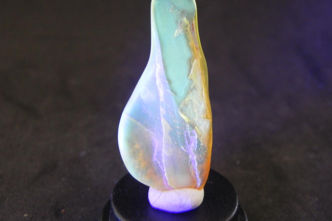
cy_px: 103
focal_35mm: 61
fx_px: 563
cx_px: 166
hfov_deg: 32.9
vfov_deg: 22.3
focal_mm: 10.3
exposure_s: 1/2.5
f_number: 3.5
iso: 400
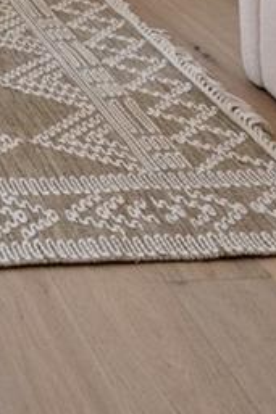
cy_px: -418
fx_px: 1002
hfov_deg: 13.5
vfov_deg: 17.1
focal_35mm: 87
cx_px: -271
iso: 800
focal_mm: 14
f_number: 10
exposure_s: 1/30
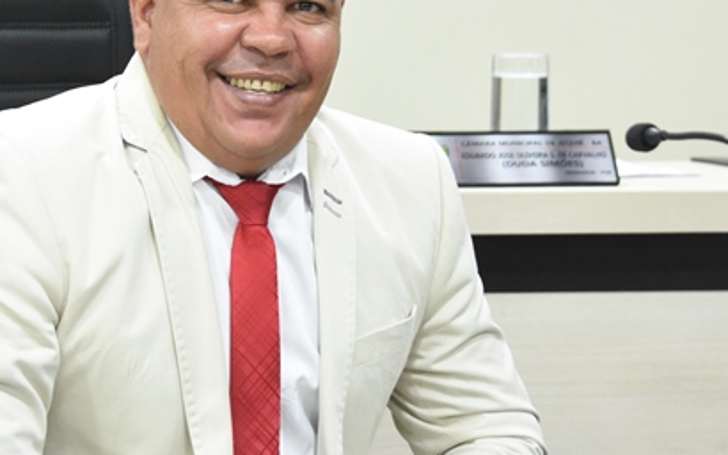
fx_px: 3312
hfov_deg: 12.5
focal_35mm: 167
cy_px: 205
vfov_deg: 7.8
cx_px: 268
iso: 4000
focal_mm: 70
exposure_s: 1/60
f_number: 5
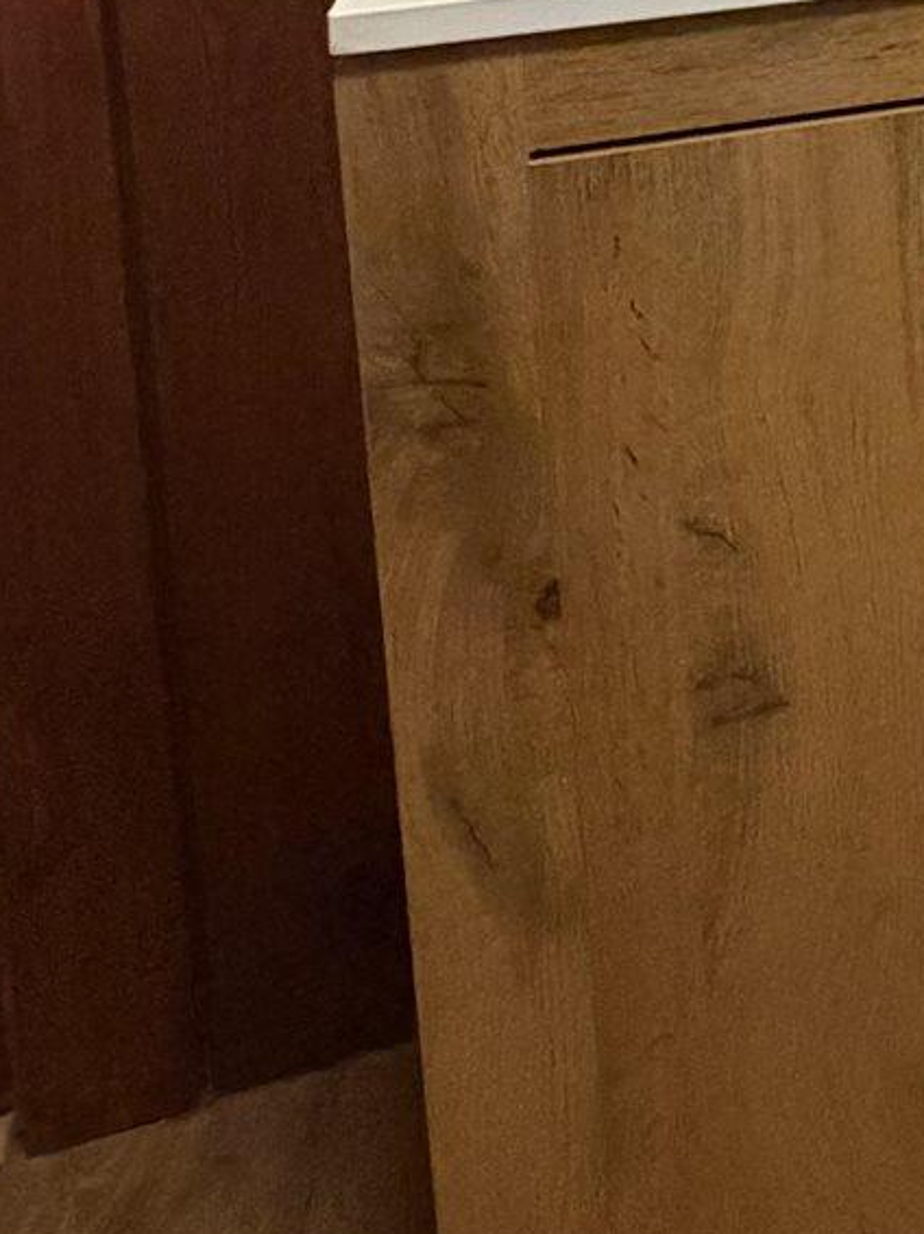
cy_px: -377
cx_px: 1685
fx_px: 2030
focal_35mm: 57
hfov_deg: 19.1
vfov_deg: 27.9
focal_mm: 2.22
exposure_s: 1/60
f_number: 2.2
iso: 400
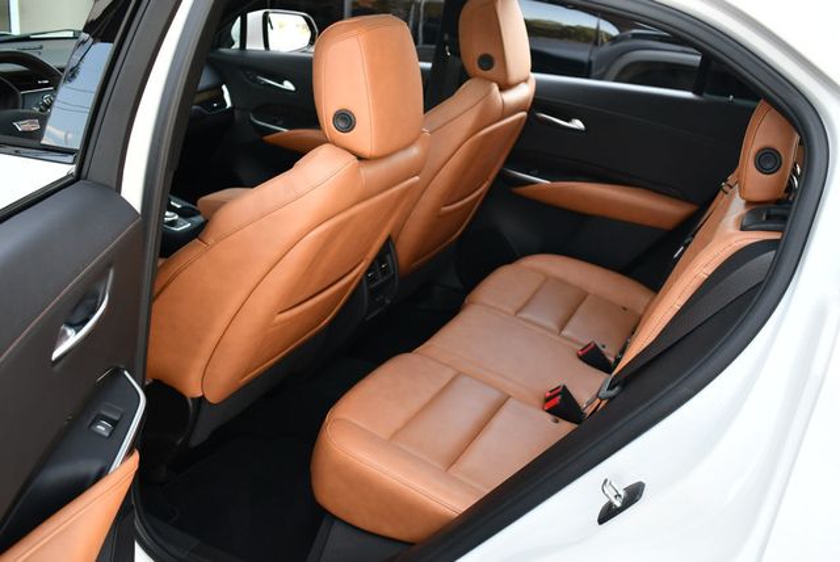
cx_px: 420
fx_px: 841
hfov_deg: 53.1
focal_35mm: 36
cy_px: 281
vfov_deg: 36.9
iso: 450
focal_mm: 18
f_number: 3.5
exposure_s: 1/250
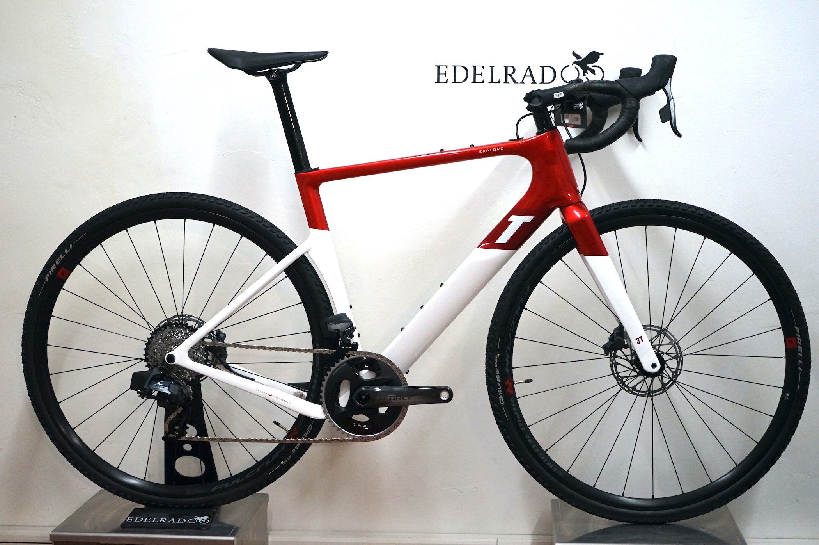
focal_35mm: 70
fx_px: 1591
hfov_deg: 28.9
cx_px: 410
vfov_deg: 19.4
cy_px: 272
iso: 2500
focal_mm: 70
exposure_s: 1/160
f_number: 5.6
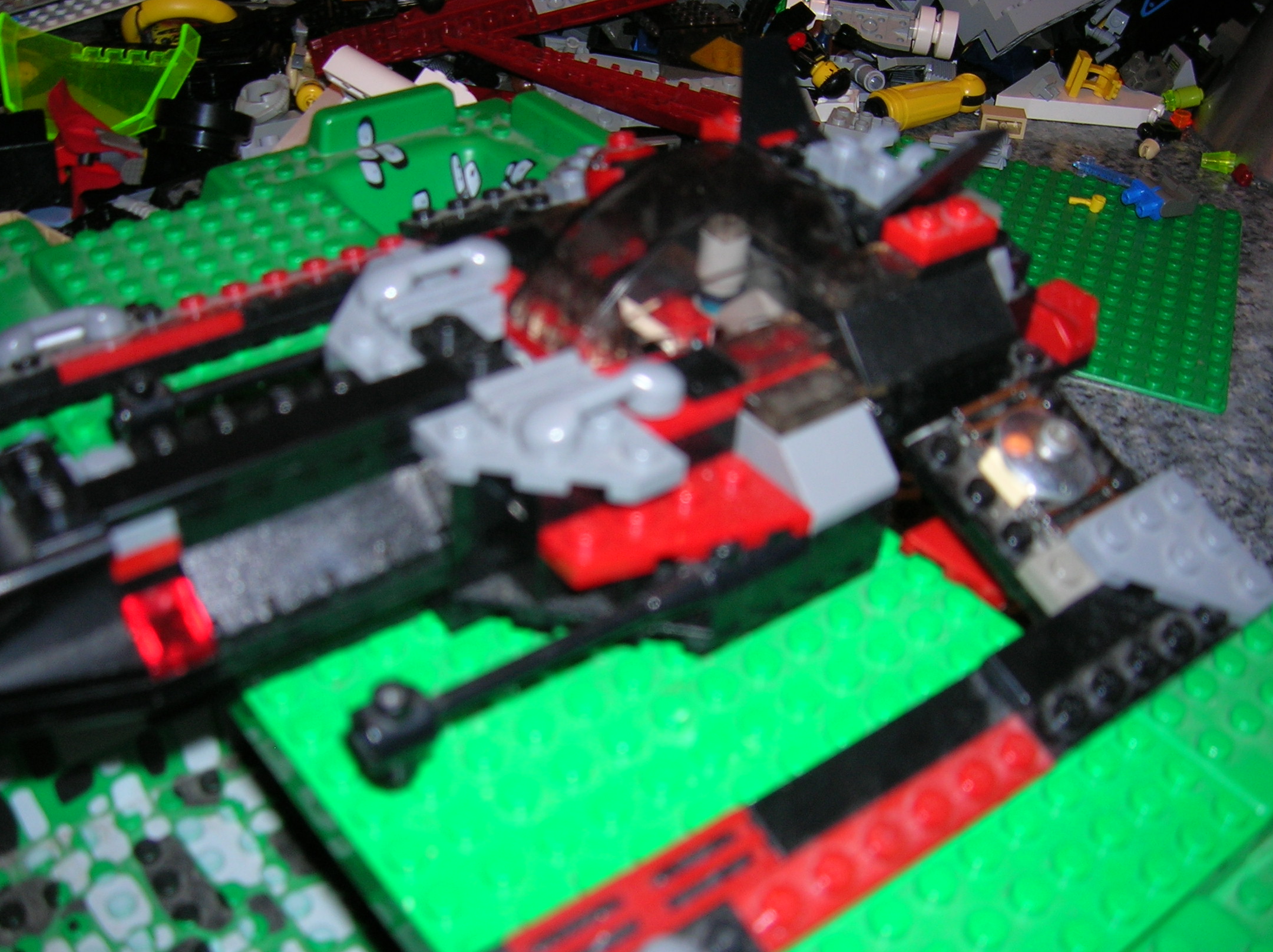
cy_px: 493
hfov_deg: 51.4
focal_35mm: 36
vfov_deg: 39.6
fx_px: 1323
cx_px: 631
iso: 50
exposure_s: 1/60.1
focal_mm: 5.7
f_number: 2.9
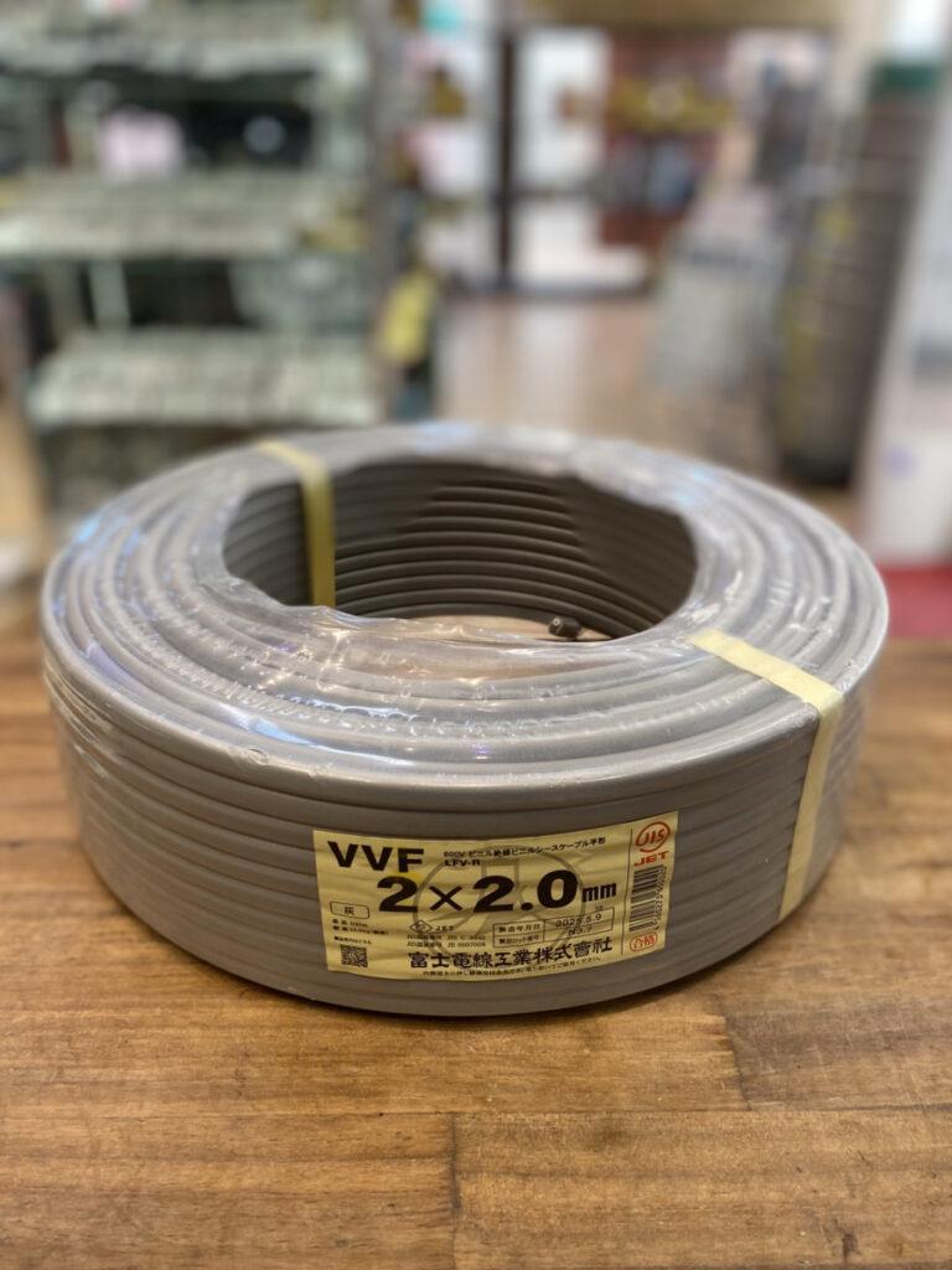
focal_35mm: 26
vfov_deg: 67.3
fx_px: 953
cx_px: 476
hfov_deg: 53.1
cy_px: 635
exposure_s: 1/121
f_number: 1.8
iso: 64
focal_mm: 4.25
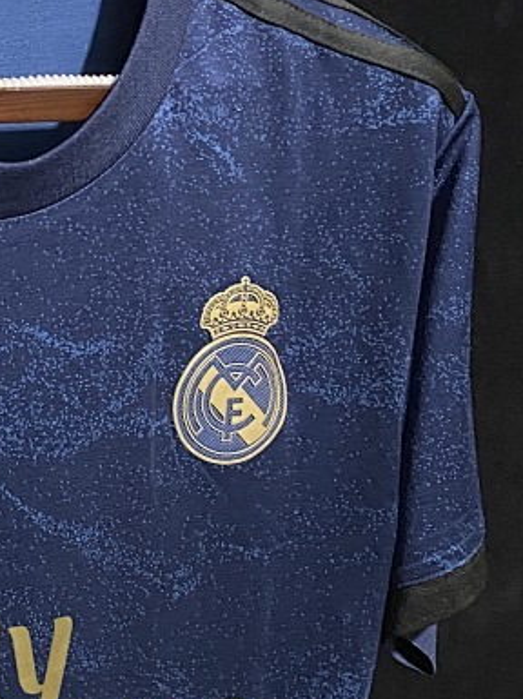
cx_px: -165
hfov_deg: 18.6
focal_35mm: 73
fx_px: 1473
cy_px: 399
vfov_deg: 26.7
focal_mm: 4.25
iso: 800
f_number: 1.8
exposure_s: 1/30
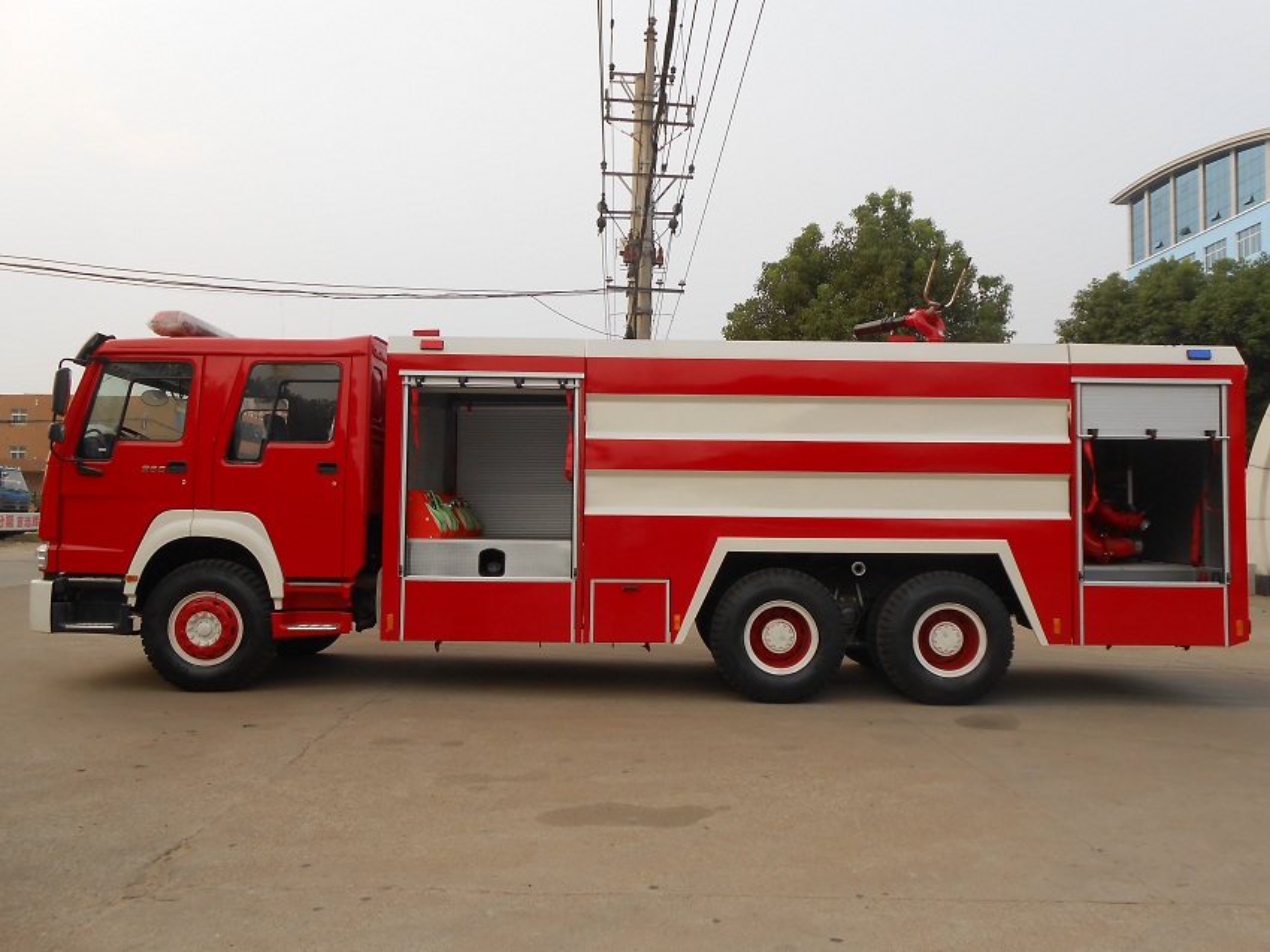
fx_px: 954
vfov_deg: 53.0
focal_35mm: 26
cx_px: 635
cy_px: 476
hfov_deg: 67.3
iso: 80
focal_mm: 4.6
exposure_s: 1/200
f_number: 3.5
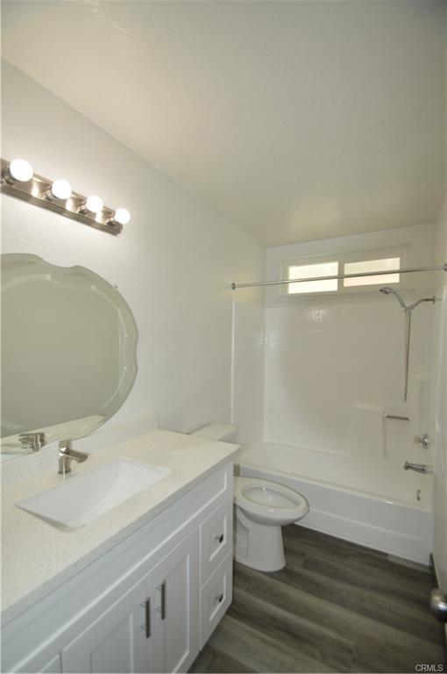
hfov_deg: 77.2
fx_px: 280
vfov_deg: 100.5
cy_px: 337
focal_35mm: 15
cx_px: 224
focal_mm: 10
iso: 250
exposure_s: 1/125
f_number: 4
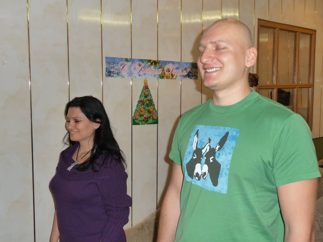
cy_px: 121
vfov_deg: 37.7
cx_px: 162
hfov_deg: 49.0
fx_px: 355
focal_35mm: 38
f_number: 3.8
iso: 250
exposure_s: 1/30
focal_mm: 6.3
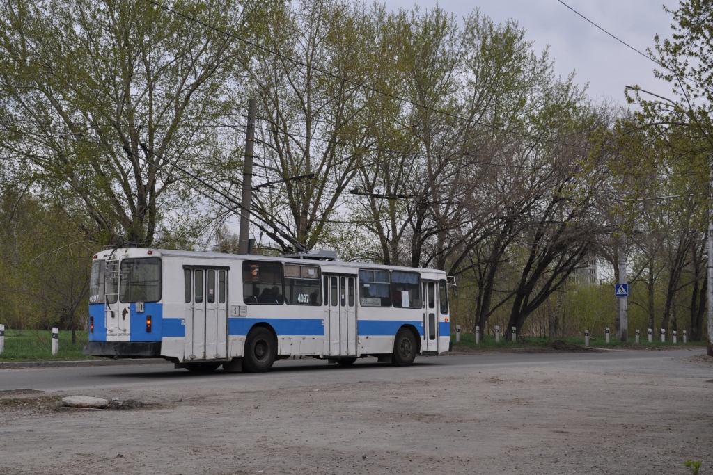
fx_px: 1129
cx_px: 356
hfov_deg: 35.0
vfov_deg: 23.8
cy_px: 238
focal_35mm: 57
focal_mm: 38
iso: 200
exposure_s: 1/160
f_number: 6.3
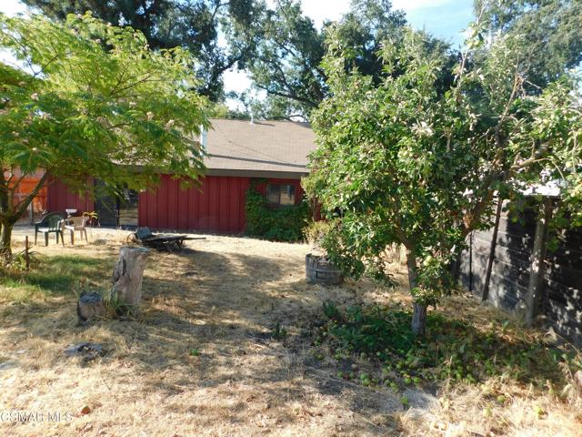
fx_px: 387
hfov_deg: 73.9
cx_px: 291
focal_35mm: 23
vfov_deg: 58.9
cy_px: 218
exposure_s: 1/500
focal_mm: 4
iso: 125
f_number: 3
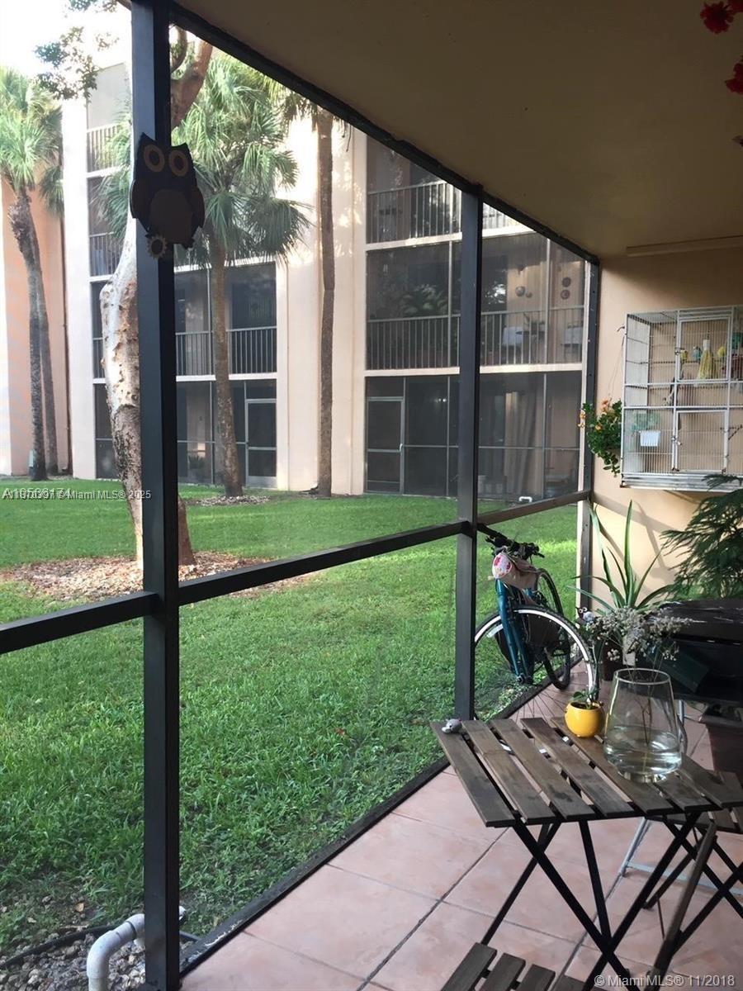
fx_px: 830
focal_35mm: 29
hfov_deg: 48.2
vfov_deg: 61.7
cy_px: 496
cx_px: 372
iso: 32
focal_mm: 4.15
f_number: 2.2
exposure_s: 1/40
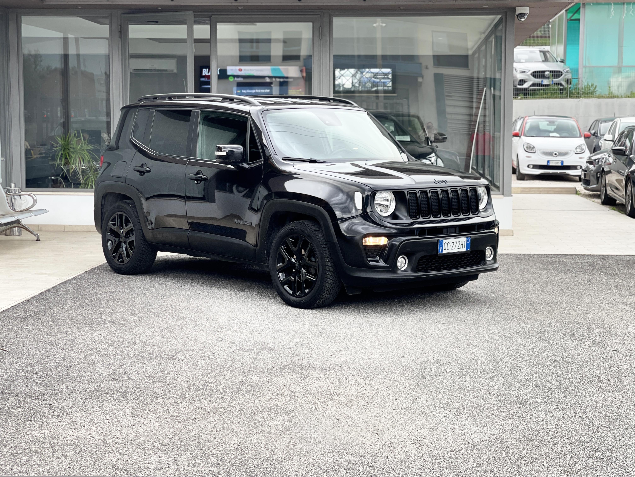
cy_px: 238
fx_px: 1174
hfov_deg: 30.3
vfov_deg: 22.9
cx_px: 318
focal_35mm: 64
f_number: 2.2
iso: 50
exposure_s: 1/121
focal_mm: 7.5
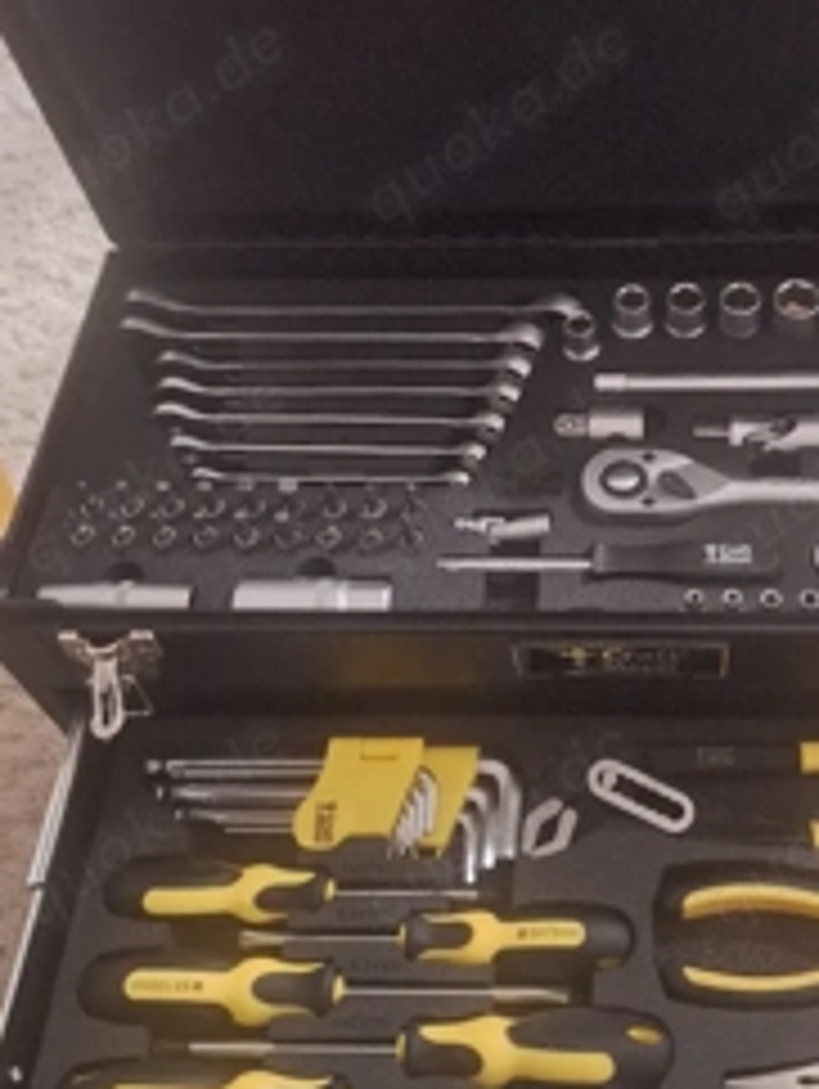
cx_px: 594
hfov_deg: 37.0
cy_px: 522
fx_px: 1197
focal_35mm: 38
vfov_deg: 48.9
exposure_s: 1/17
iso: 1250
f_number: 1.8
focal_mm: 5.54
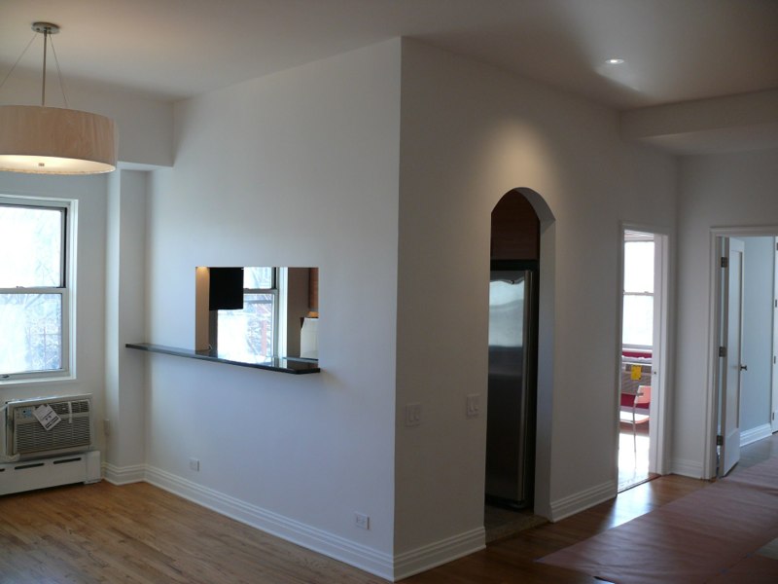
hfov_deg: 52.6
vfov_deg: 40.7
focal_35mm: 35
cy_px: 292
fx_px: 787
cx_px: 389
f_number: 2.8
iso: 100
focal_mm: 7.4
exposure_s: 1/60
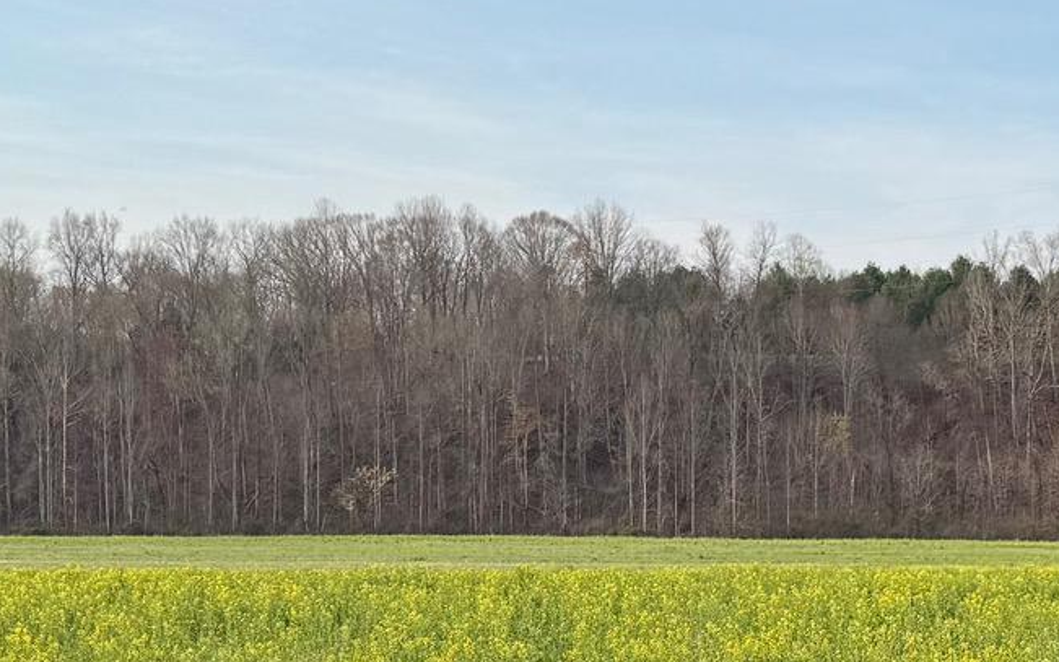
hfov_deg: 24.3
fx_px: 2309
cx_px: 1129
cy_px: 532
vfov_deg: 16.2
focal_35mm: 80
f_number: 1.78
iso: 80
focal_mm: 6.76
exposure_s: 1/2525
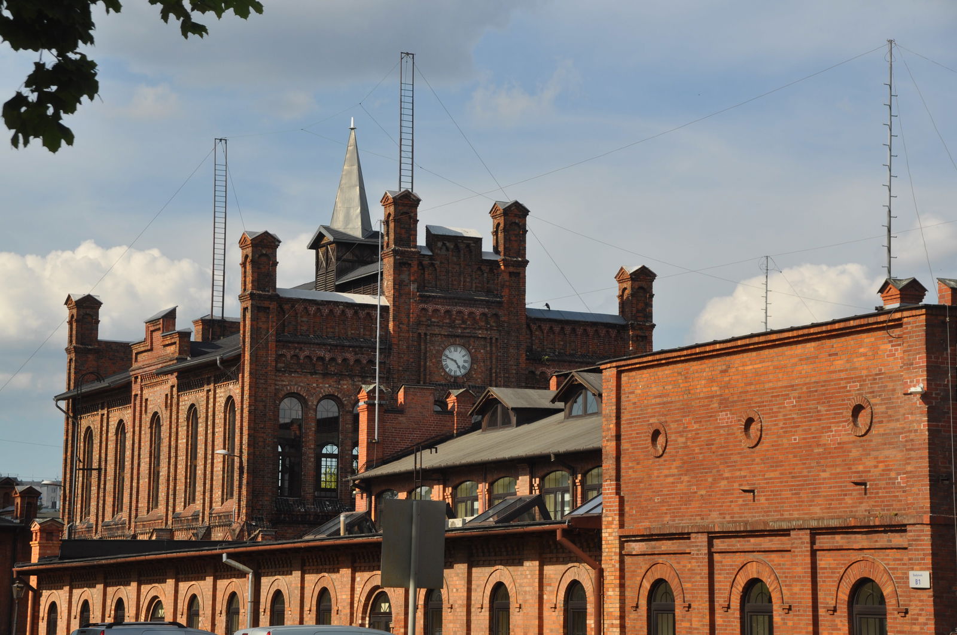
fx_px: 2389
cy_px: 318
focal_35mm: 90
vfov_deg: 15.1
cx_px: 478
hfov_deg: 22.7
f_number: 7.1
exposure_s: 1/800
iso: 200
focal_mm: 60
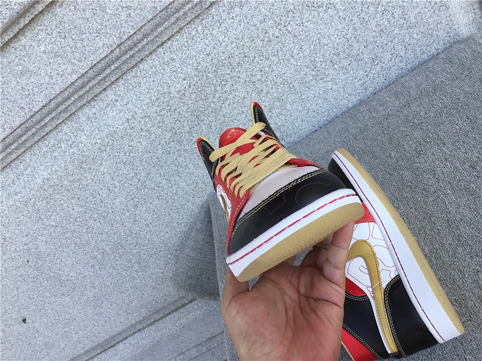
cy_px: 180
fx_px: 432
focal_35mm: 31
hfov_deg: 58.4
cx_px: 241
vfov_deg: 45.4
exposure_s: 1/337
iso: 25
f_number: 2.4
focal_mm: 3.3
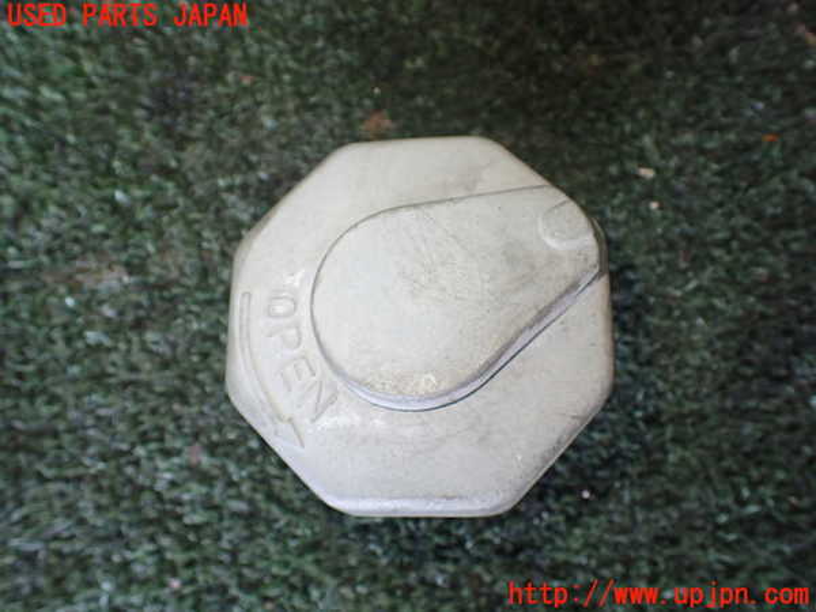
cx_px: 408
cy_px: 306
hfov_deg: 60.0
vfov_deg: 46.8
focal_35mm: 30
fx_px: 707
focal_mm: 5.4
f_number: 2.3
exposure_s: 1/125
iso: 640
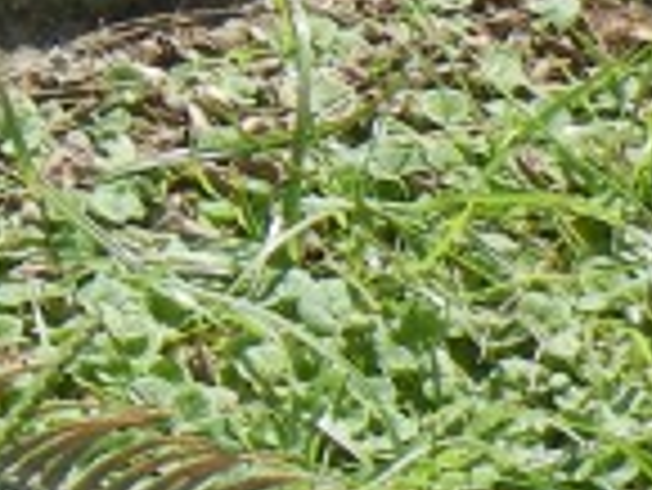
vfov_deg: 1.8
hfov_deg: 2.4
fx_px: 15401
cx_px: -1344
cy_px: 409
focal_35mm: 817
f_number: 4.6
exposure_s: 1/537
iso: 160
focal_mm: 20.9
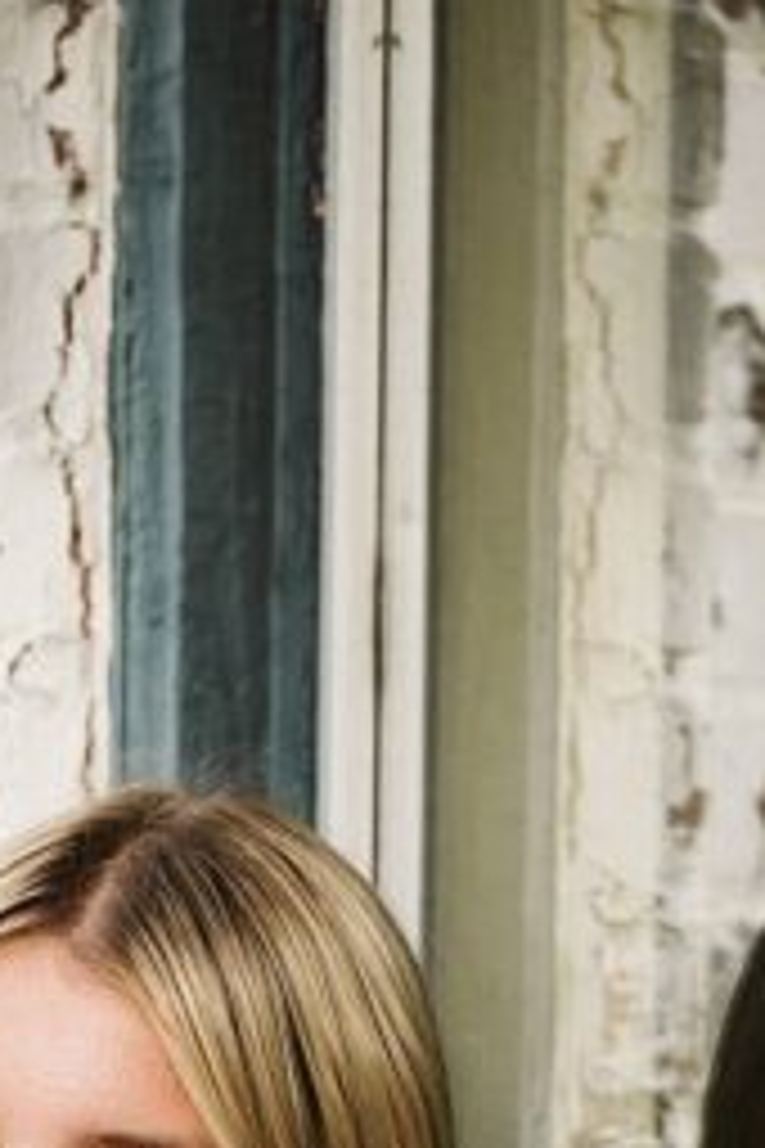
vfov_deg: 4.8
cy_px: 1972
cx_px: -142
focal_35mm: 421
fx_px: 13418
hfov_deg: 3.3
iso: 800
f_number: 4
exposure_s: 1/250
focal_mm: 105
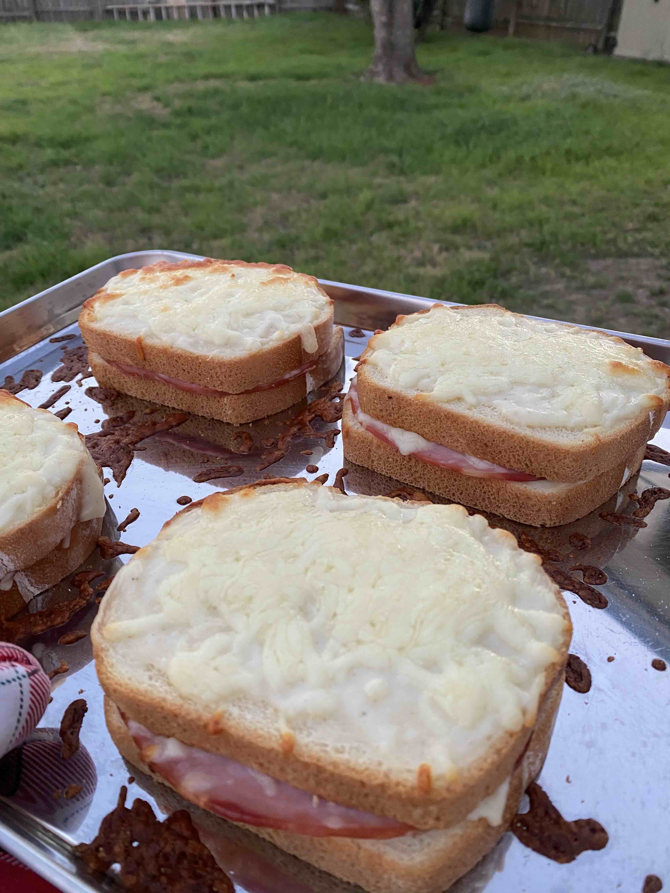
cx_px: 335
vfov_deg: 67.3
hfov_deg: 53.1
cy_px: 446
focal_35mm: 26
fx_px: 671
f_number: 1.8
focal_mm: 4.25
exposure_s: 1/79
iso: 125
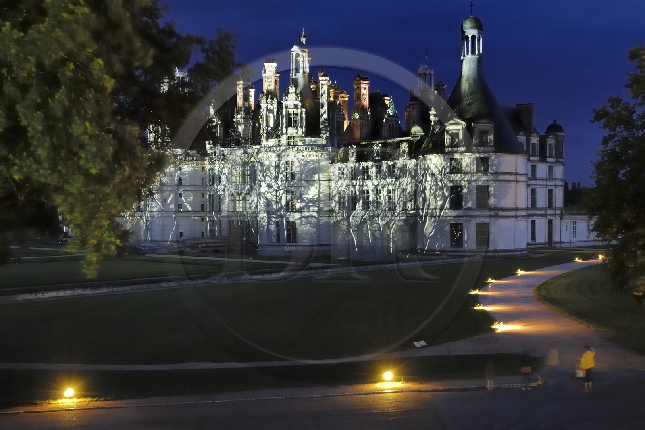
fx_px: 752
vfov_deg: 31.9
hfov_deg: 46.4
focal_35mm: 42
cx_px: 322
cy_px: 215
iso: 400
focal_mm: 28
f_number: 5.6
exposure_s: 20
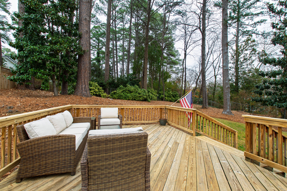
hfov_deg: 100.4
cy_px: 96
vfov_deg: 77.3
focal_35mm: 15
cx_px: 144
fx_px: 120
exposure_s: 1/20
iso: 100
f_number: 8
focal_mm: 10
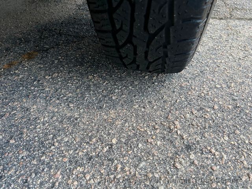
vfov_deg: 53.1
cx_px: 126
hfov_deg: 67.3
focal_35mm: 26
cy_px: 94
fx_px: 189
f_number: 1.5
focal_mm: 5.7
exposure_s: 1/965
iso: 50
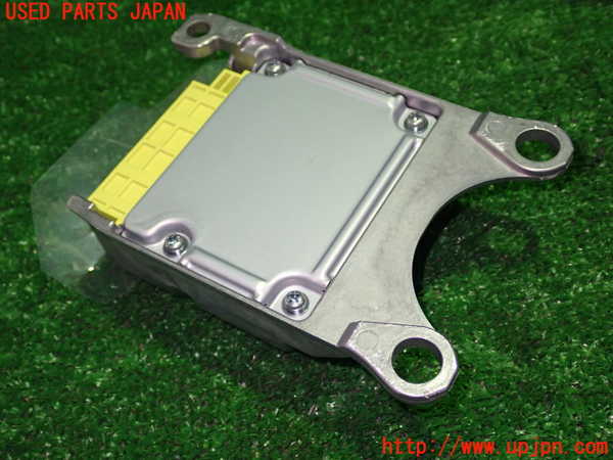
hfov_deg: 42.9
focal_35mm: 44
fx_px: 779
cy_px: 230
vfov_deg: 32.9
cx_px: 306
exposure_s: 1/40
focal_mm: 7.84
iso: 500
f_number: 2.9
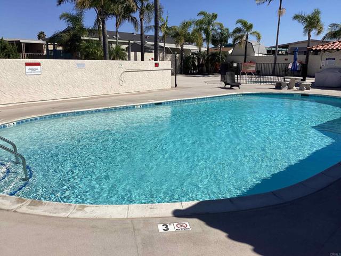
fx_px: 305
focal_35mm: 31
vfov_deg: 45.4
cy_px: 128
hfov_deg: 58.4
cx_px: 170
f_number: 2.4
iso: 25
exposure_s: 1/3135
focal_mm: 3.3
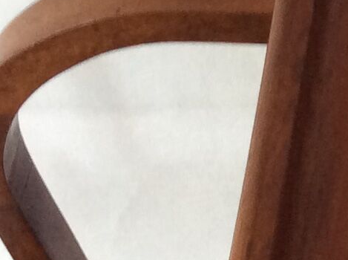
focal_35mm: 177
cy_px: 391
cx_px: 735
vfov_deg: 8.2
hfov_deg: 10.2
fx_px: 1776
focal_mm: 3.3
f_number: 2.4
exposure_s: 1/25
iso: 80
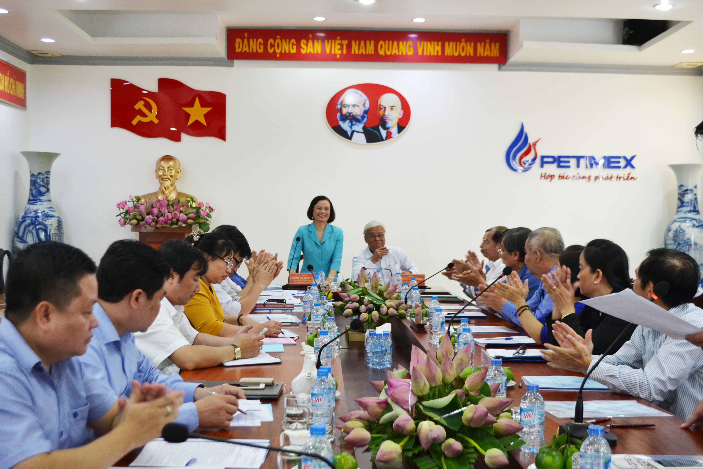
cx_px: 352
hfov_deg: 41.1
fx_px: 937
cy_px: 234
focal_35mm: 48
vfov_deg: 28.1
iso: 900
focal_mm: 32
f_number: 4.8
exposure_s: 1/60
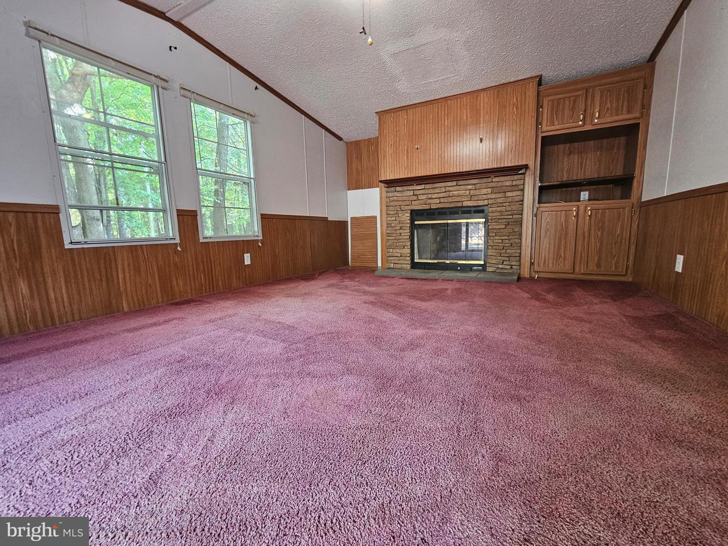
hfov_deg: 106.2
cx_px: 364
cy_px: 273
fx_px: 273
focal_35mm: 13
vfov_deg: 89.9
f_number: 2.2
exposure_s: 1/30
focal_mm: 2.2
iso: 320
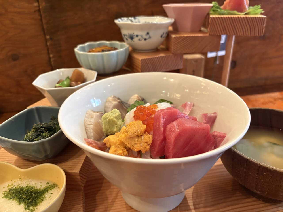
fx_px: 213
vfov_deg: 53.1
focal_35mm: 26
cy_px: 106
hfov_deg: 67.3
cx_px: 142
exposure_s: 1/60
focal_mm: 5.96
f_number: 1.6
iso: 400
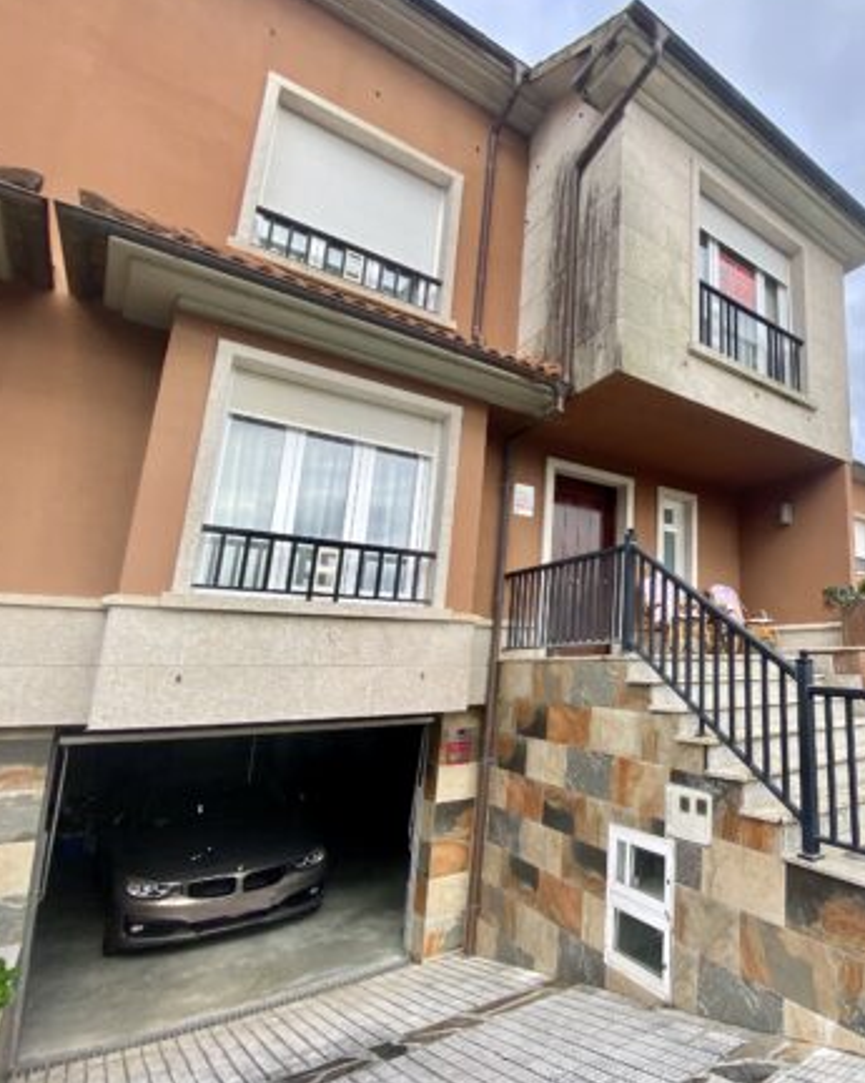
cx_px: 735
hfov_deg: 62.4
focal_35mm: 19
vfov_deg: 83.3
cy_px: 529
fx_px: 609
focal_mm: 1.54
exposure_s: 1/533
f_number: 2.4
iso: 20
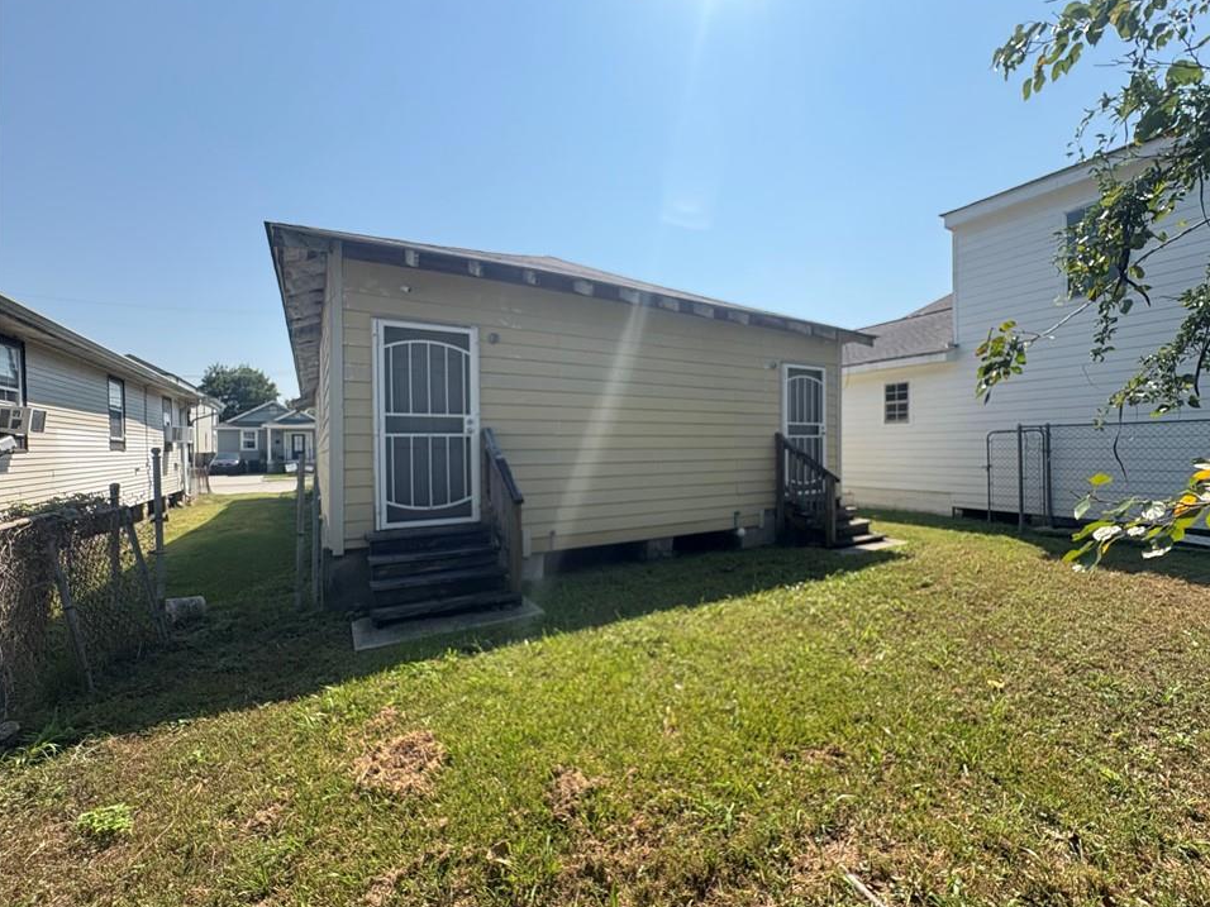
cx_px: 643
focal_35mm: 15
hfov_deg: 98.0
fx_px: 524
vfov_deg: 81.7
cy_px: 449
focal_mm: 2.22
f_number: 2.2
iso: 50
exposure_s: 1/1567
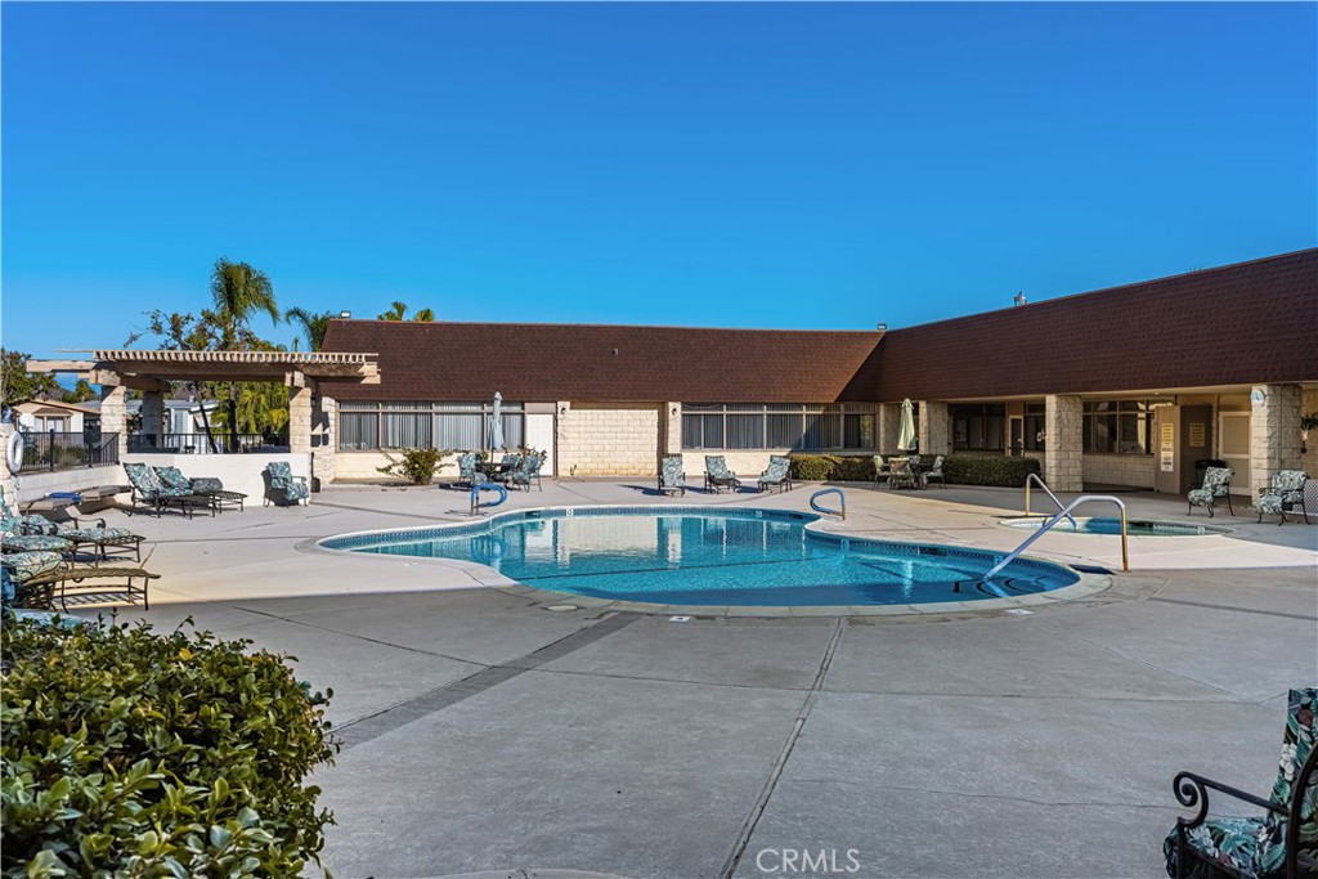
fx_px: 1098
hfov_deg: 61.9
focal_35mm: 30
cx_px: 659
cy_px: 440
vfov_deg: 43.6
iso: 160
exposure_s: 1/800
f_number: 8
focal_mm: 30
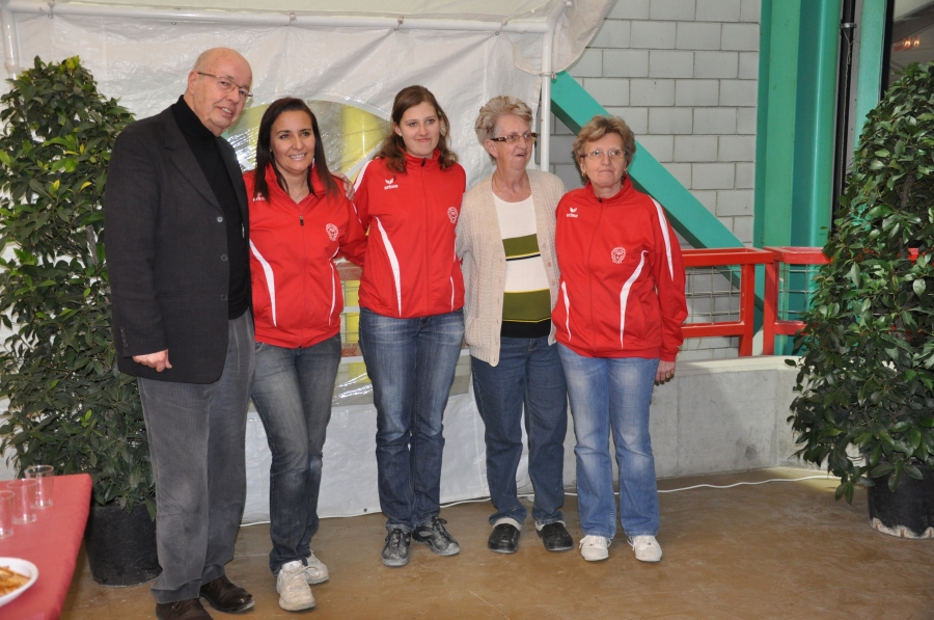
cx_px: 467
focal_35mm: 39
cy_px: 310
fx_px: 1010
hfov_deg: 49.6
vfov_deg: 34.1
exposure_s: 1/60
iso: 800
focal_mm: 26
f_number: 4
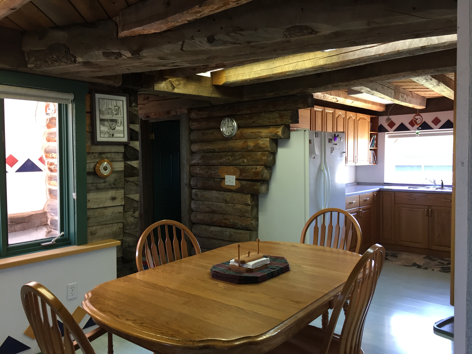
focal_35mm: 29
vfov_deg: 48.2
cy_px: 177
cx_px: 236
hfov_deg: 61.7
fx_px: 395
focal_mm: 4.15
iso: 64
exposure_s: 1/30
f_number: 2.2
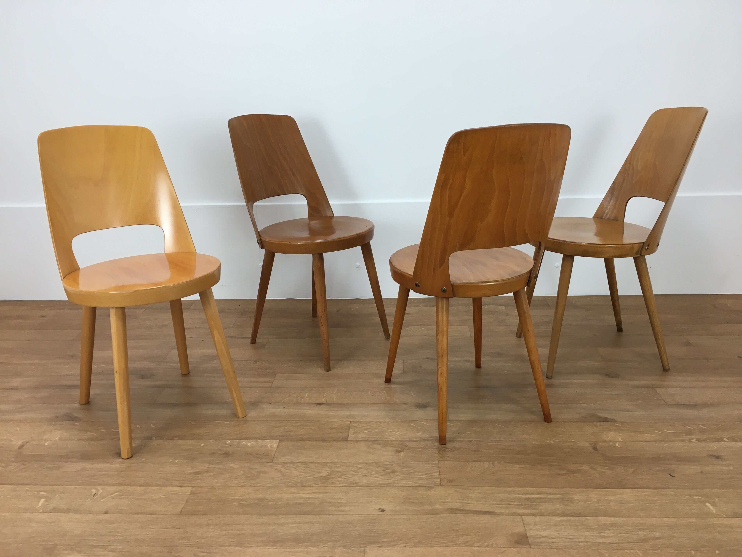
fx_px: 622
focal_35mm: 29
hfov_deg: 61.7
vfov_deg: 48.2
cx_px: 371
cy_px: 278
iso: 32
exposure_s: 1/33
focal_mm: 4.15
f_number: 2.2
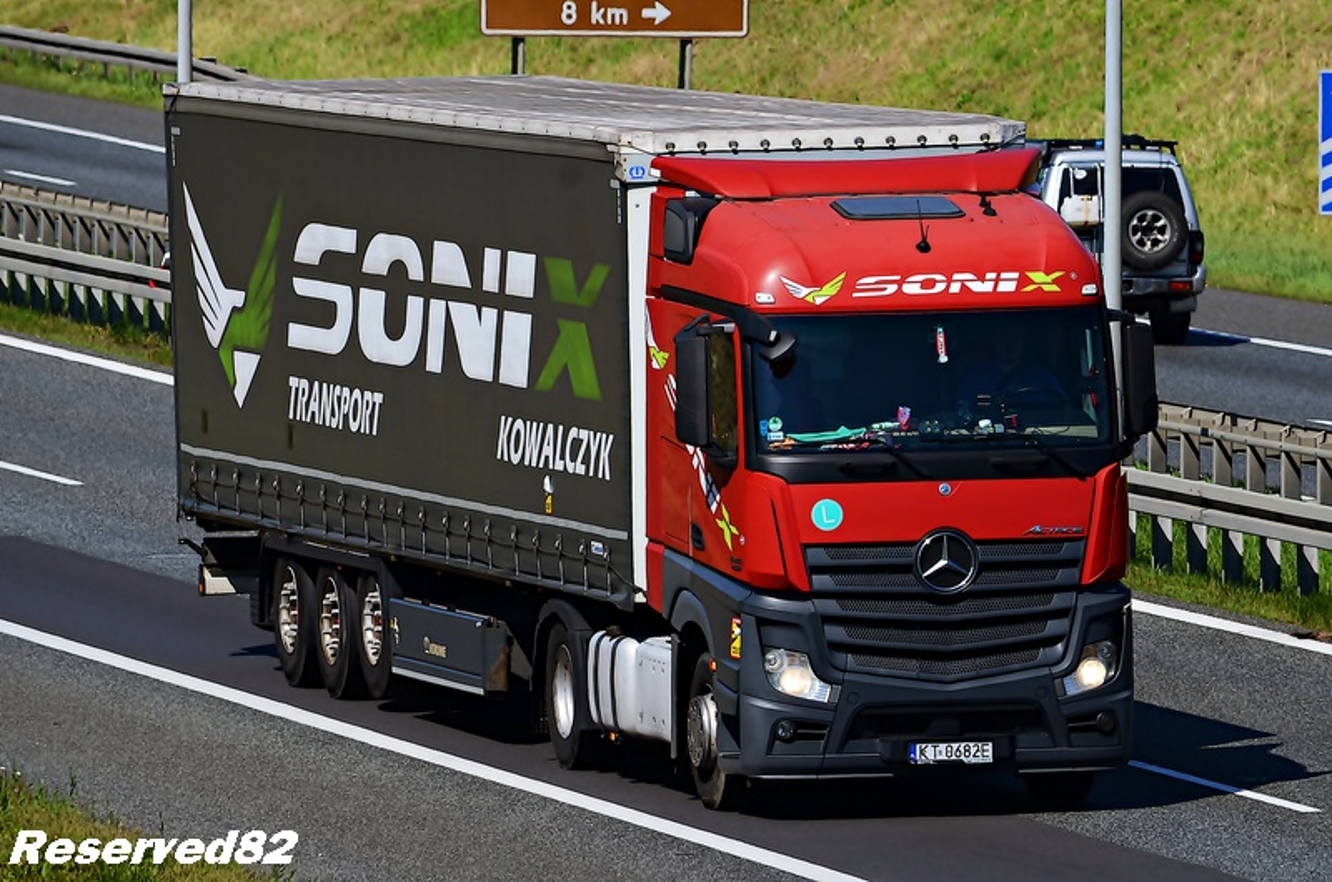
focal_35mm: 420
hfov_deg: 4.9
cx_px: 666
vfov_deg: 3.3
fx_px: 15509
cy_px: 441
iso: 200
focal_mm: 280
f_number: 8
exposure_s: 1/1000
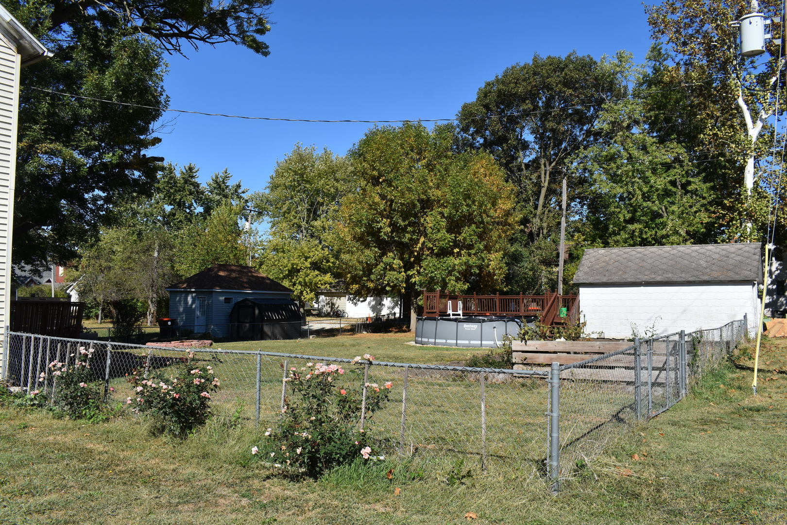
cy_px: 262
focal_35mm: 30
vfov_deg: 43.6
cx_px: 394
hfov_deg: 61.9
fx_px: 656
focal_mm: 20
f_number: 9
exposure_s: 1/320
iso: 100
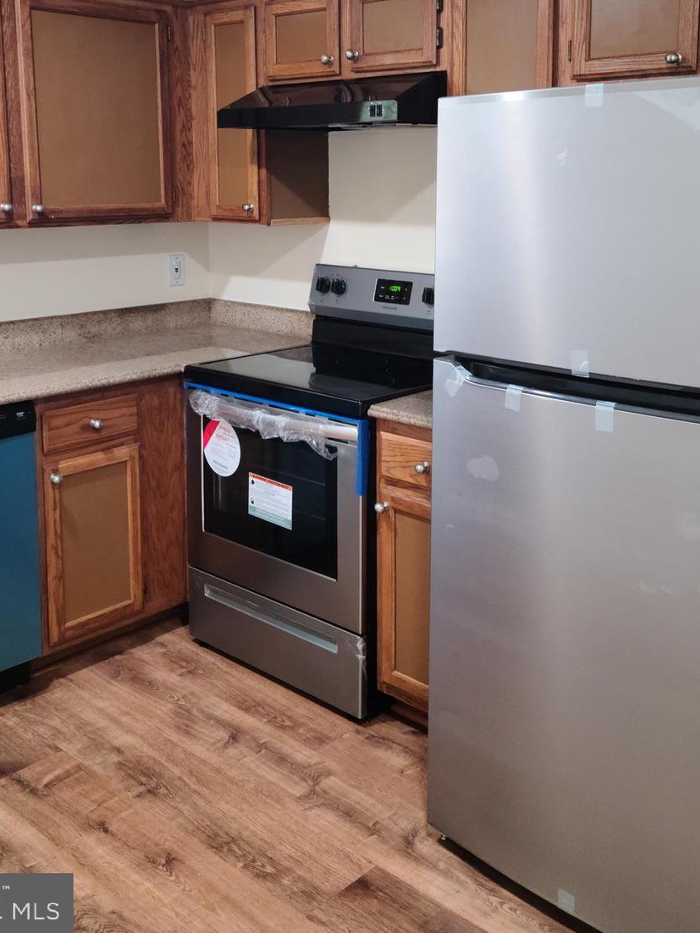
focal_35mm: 39
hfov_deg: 36.8
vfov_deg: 46.9
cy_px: 293
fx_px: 1052
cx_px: 350
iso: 400
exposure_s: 1/40
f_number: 2
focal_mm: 5.9
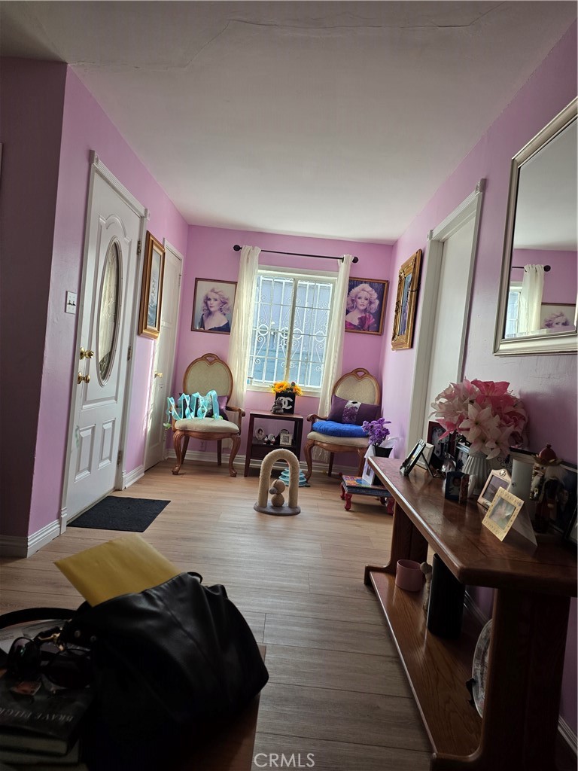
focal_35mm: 23
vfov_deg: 73.9
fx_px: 512
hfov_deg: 58.9
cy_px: 386
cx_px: 289
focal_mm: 6.3
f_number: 1.7
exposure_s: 1/180
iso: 125
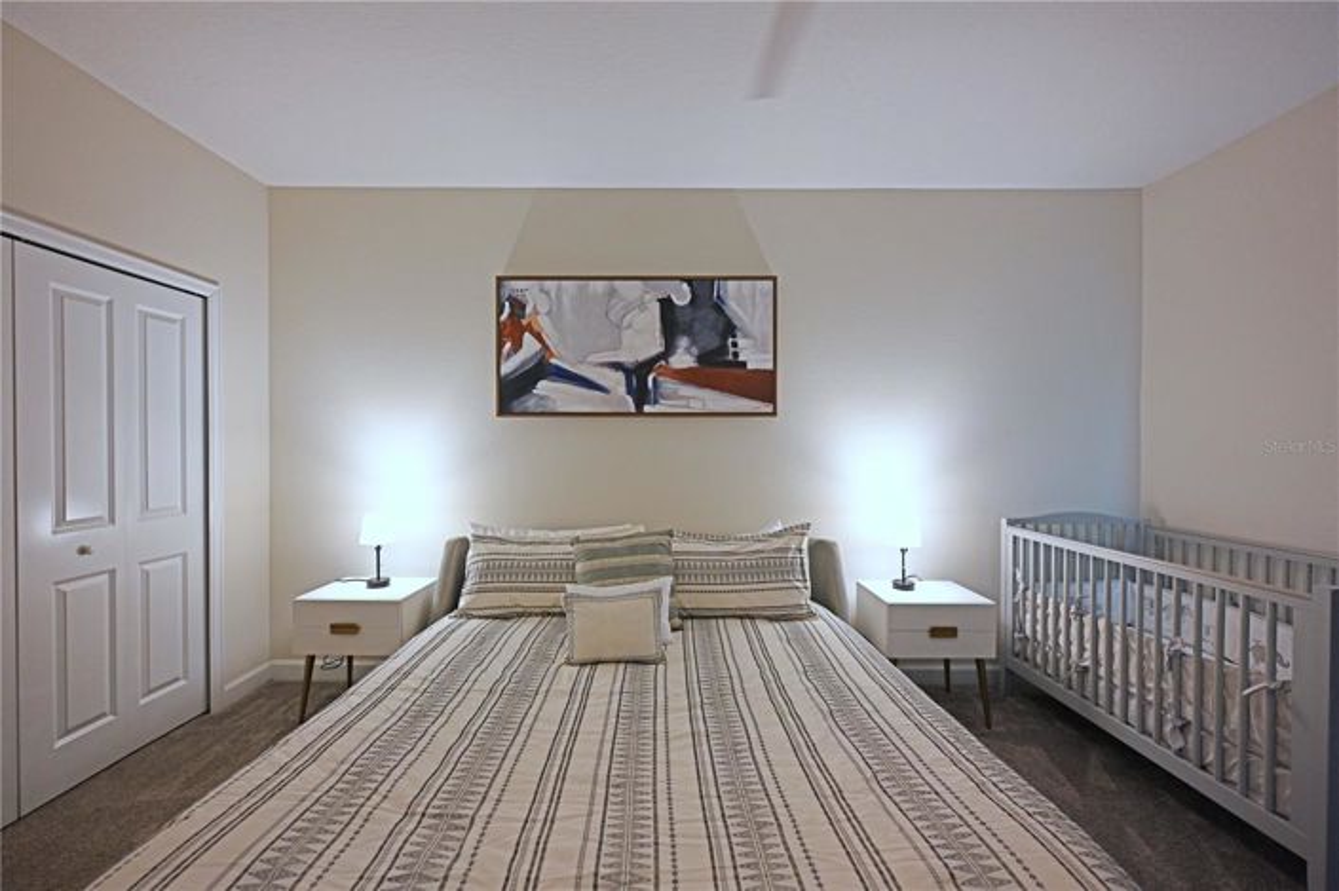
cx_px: 670
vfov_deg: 81.1
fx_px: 520
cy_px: 446
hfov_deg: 104.3
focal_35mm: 14
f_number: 2.8
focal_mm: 14
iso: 1000
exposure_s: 1/125
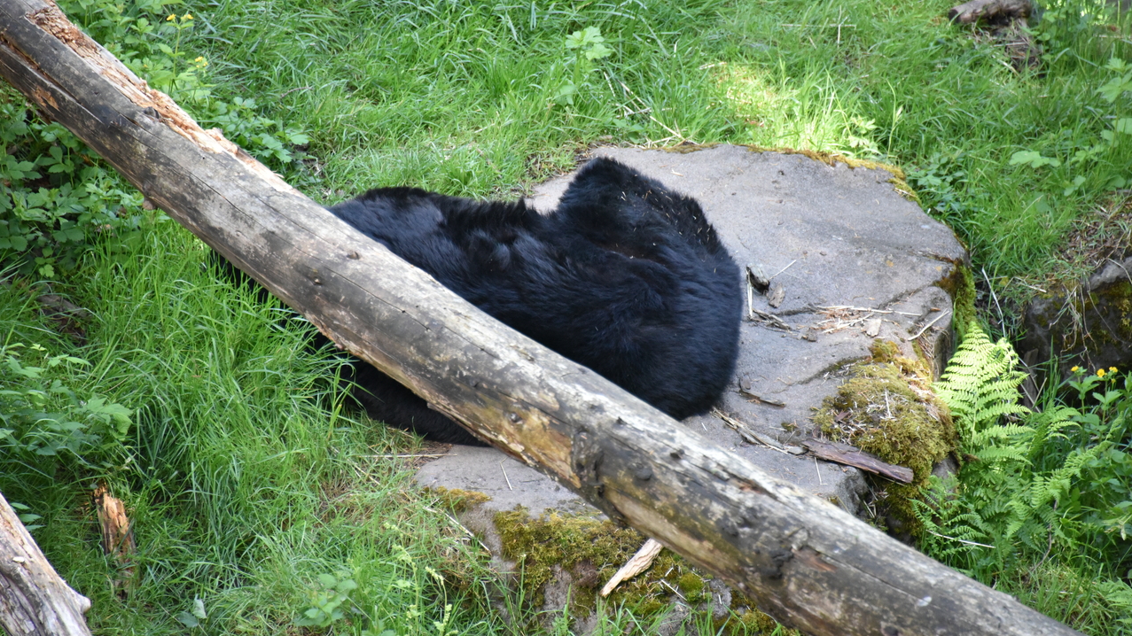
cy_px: 279
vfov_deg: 3.9
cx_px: 566
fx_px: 9454
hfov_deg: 6.9
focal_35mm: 315
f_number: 5.6
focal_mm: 300
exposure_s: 1/640
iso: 4500
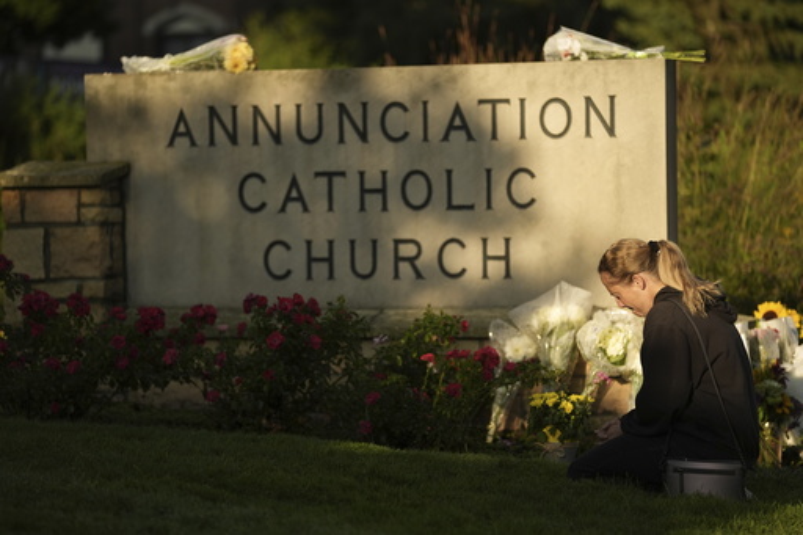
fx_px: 3367
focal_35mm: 151
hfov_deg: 13.6
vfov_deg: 9.1
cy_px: 268
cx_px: 402
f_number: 2.8
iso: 400
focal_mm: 151
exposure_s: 1/6400
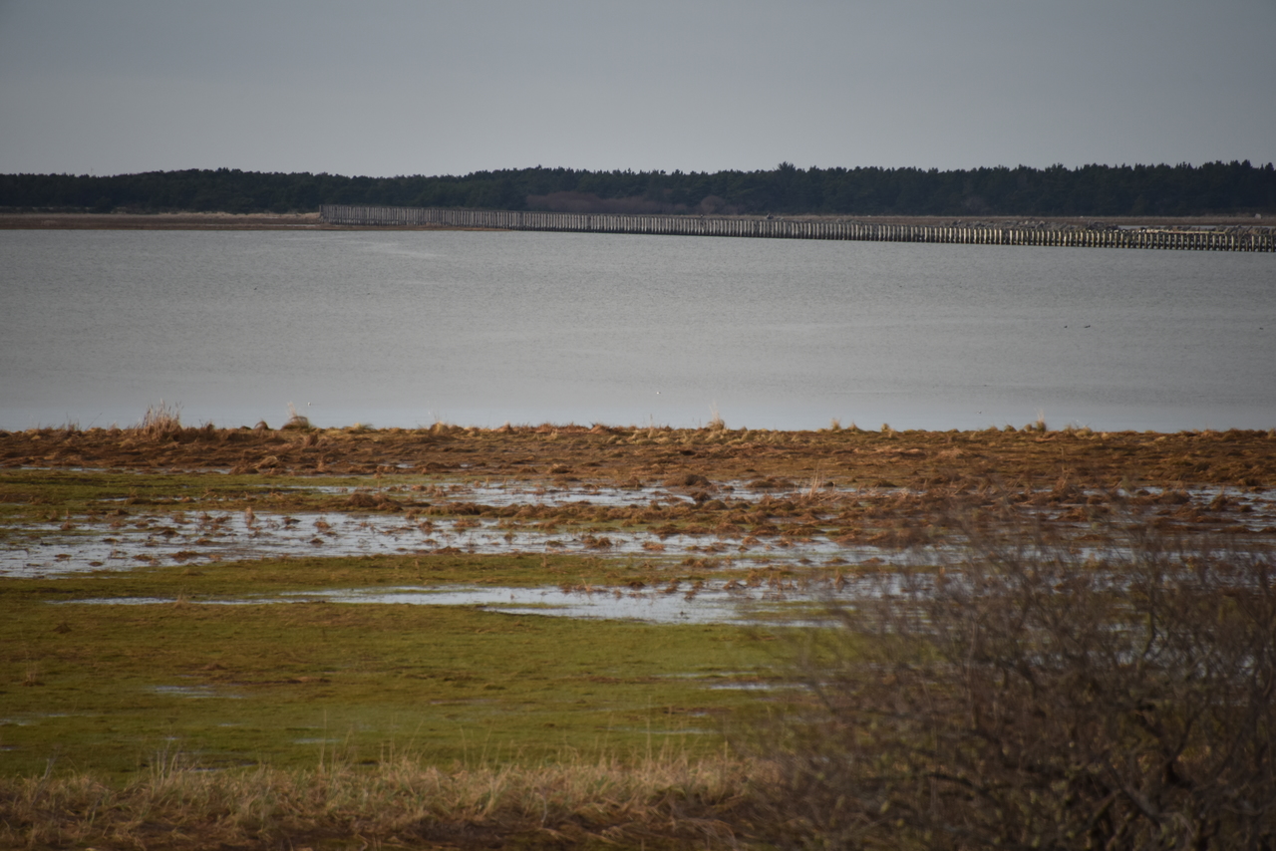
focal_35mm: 300
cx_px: 638
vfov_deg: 4.6
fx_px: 10635
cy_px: 426
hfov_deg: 6.9
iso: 450
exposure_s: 1/640
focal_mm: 300
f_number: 5.6
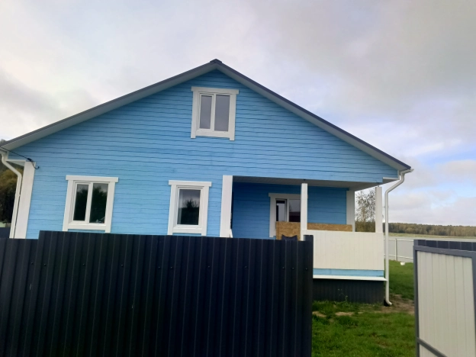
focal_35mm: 24
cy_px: 178
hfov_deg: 71.6
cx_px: 238
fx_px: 330
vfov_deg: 56.8
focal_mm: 4.09
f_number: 1.6
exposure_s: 1/443
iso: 50
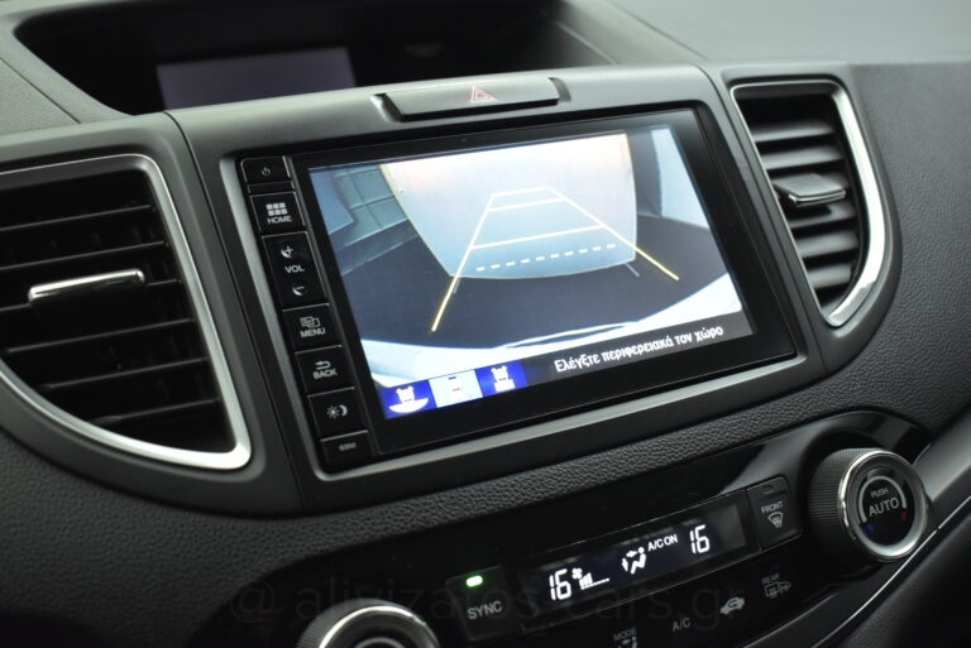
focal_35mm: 42
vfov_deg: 31.9
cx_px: 486
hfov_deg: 46.4
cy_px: 324
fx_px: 1133
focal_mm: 28
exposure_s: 1/60
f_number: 4.2
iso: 1600
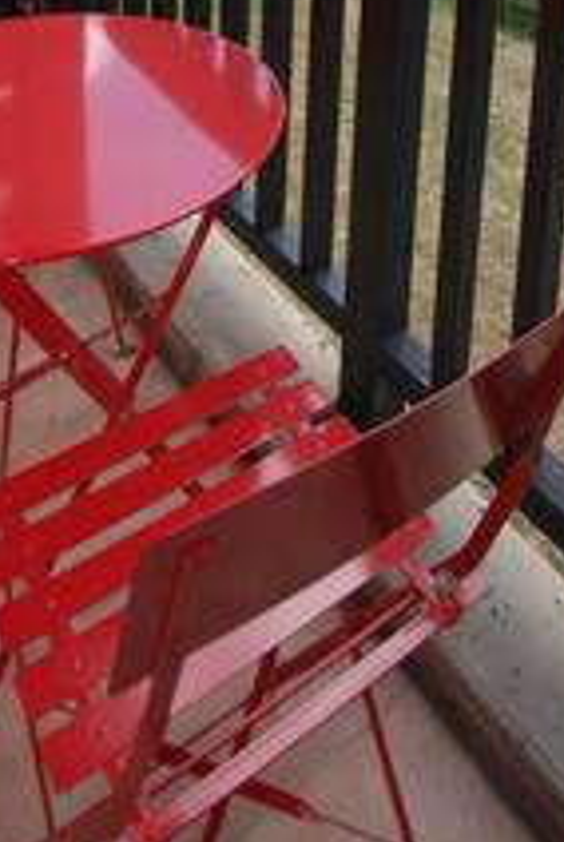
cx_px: 377
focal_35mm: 38
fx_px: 890
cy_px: -207
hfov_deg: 34.8
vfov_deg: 36.6
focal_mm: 10
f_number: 7.1
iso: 100
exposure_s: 1/200
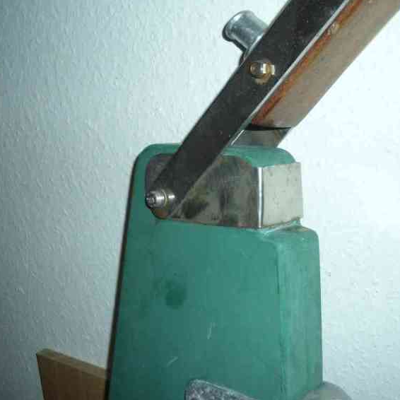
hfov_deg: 40.0
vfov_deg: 40.0
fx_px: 549
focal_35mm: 42
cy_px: 198
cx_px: 206
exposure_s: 1/60
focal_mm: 5.8
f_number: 2.6
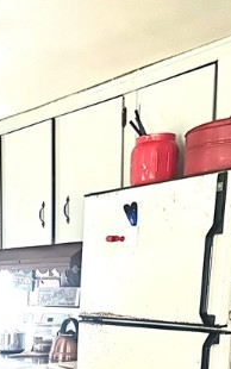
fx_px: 634
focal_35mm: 63
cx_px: -75
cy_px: 429
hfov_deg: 19.0
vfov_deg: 28.7
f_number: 1.78
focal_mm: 6.86
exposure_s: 1/15
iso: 2000
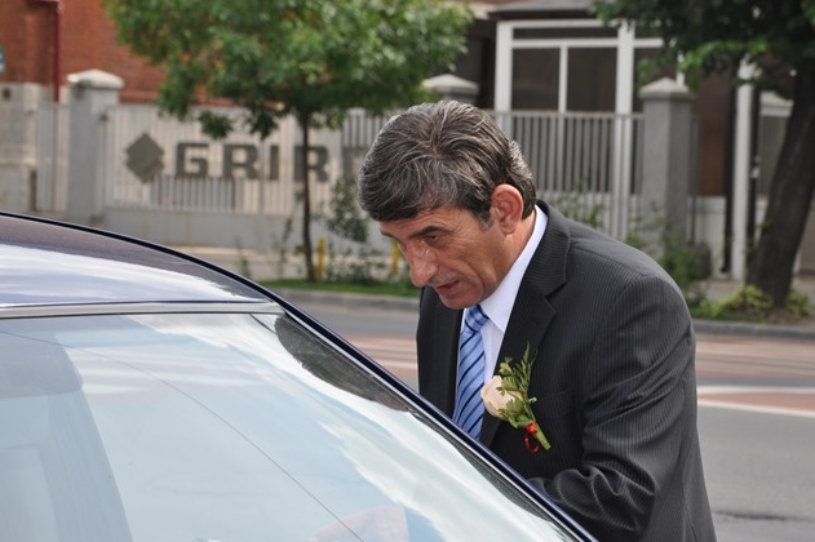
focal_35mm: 133
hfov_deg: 15.4
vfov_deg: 10.3
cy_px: 246
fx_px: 3009
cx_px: 500
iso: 200
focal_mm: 70
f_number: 8
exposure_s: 1/200
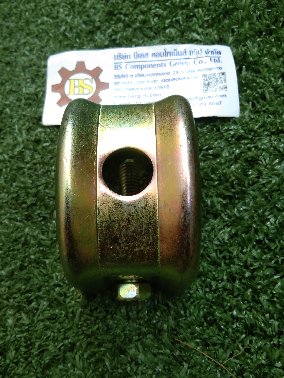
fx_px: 394
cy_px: 208
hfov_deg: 39.6
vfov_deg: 51.3
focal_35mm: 36
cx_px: 121
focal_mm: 3.65
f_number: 2.2
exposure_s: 1/100
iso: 111
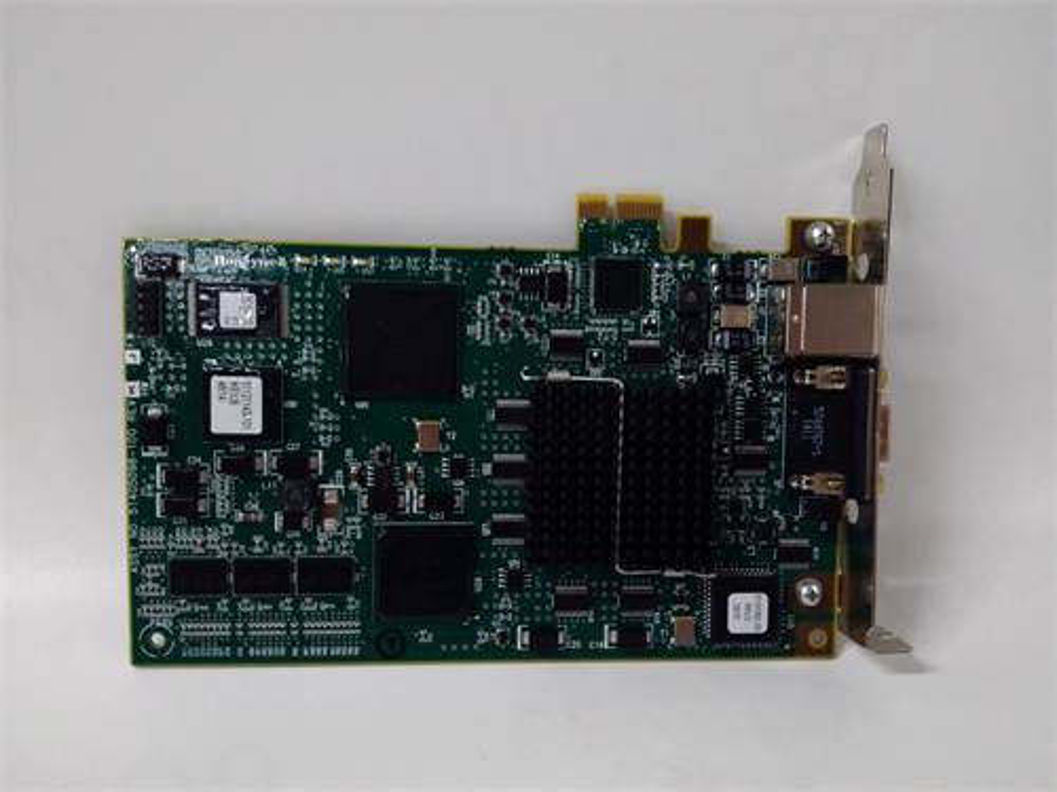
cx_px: 528
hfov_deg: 65.3
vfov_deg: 51.4
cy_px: 396
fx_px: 824
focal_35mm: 27
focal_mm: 3.79
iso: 548
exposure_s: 1/33
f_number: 2
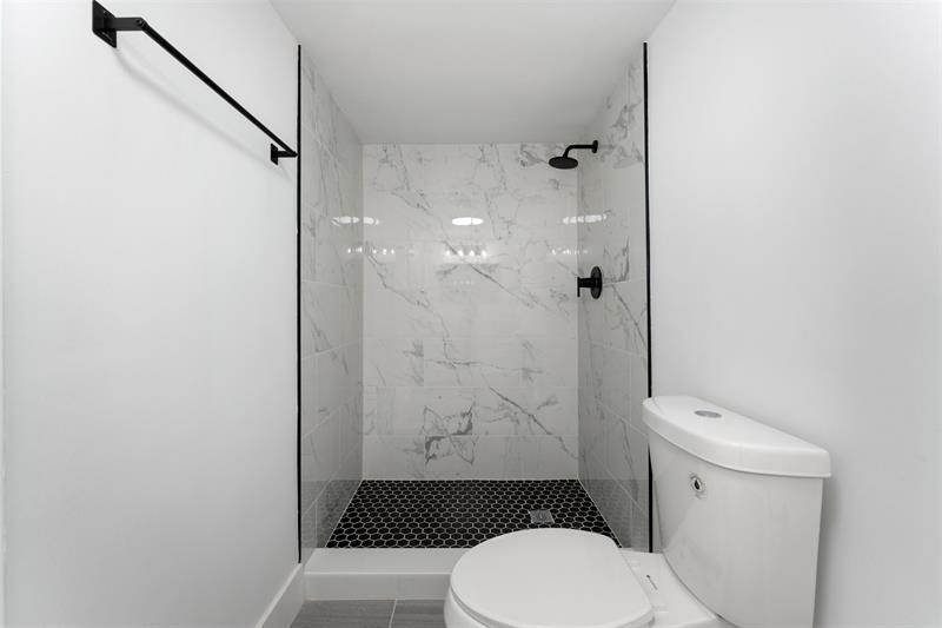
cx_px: 471
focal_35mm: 14
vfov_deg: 81.2
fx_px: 366
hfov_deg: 104.3
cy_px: 314
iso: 640
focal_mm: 14
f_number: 9
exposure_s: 1/25
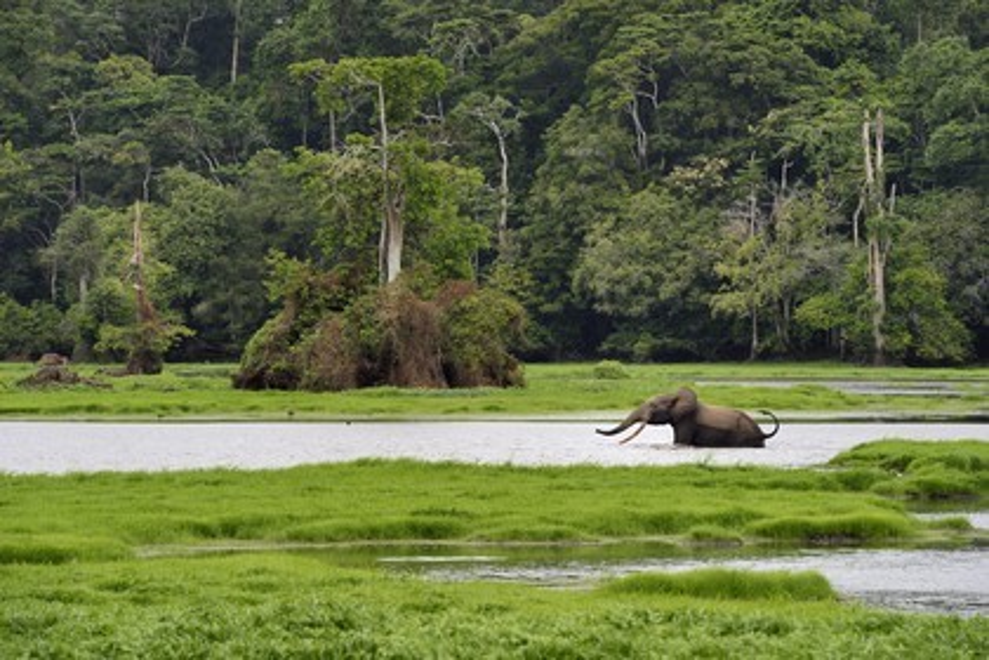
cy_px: 330
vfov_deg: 6.9
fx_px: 5494
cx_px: 494
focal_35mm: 200
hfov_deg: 10.3
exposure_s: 1/320
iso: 800
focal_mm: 200
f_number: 11
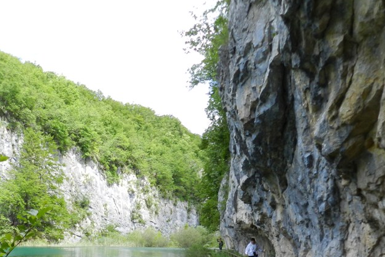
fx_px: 417
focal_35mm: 39
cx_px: 123
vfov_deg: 32.6
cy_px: 230
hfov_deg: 48.6
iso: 160
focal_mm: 4
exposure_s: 1/500
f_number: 3.4
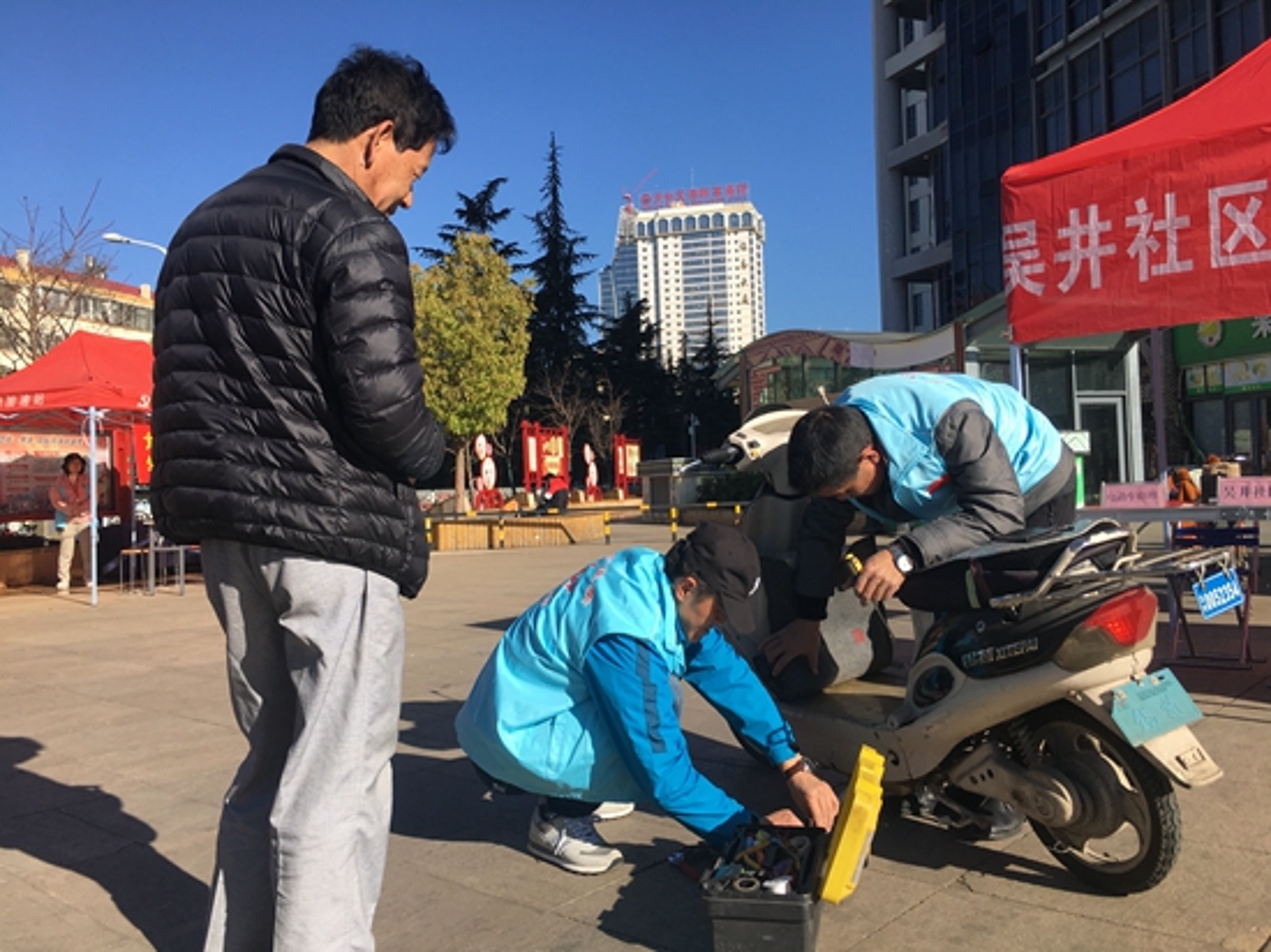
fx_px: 1064
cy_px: 476
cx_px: 636
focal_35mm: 29
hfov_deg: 61.7
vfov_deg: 48.2
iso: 25
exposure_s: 1/1399
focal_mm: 4.15
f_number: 2.2
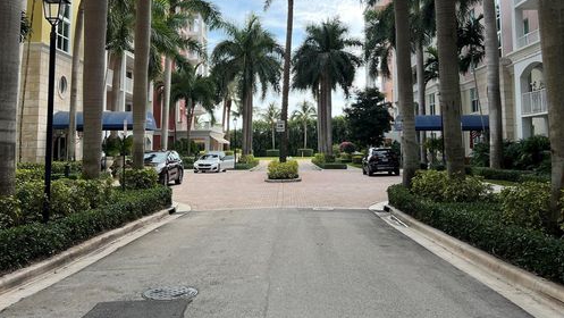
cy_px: 80
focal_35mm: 38
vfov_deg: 30.7
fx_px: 569
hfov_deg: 52.8
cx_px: 281
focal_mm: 5.7
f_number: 1.5
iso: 50
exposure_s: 1/1209
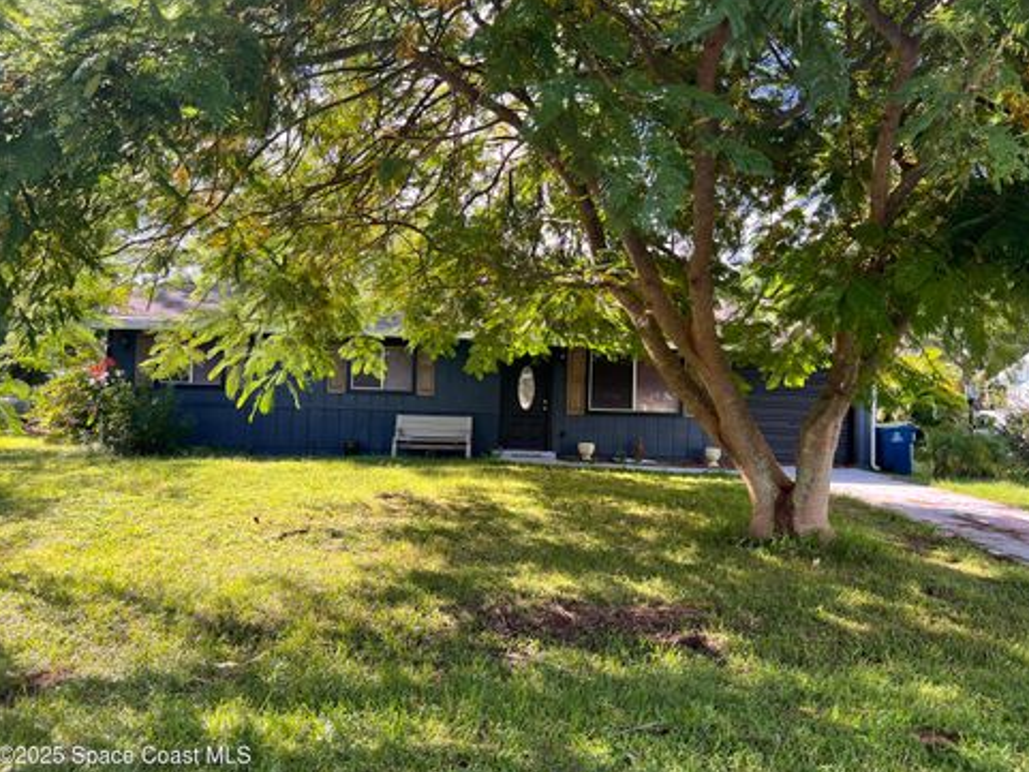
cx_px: 531
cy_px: 390
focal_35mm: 27
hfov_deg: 65.3
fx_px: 803
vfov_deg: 51.4
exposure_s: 1/578
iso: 50
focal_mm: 5.7
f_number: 1.5
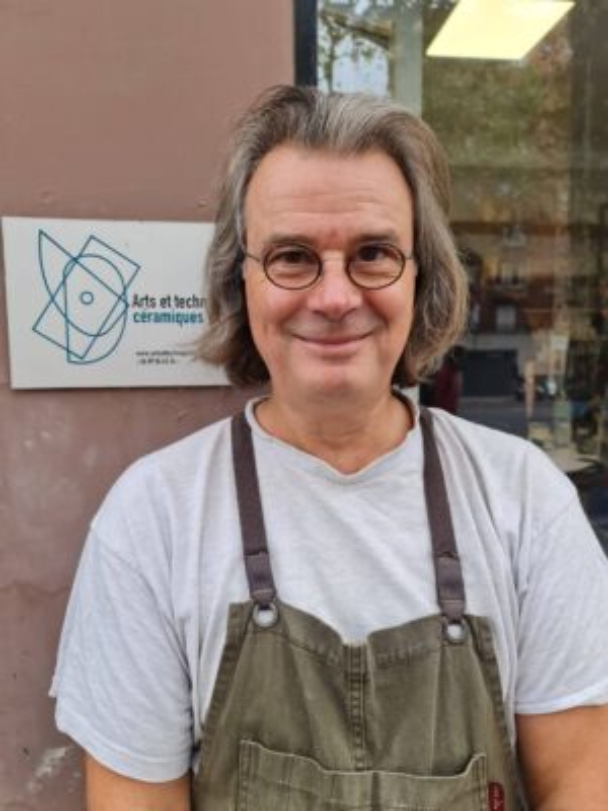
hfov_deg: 54.9
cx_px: 304
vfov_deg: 69.4
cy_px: 406
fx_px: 585
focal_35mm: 25
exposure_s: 1/100
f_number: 1.8
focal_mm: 7
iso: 50
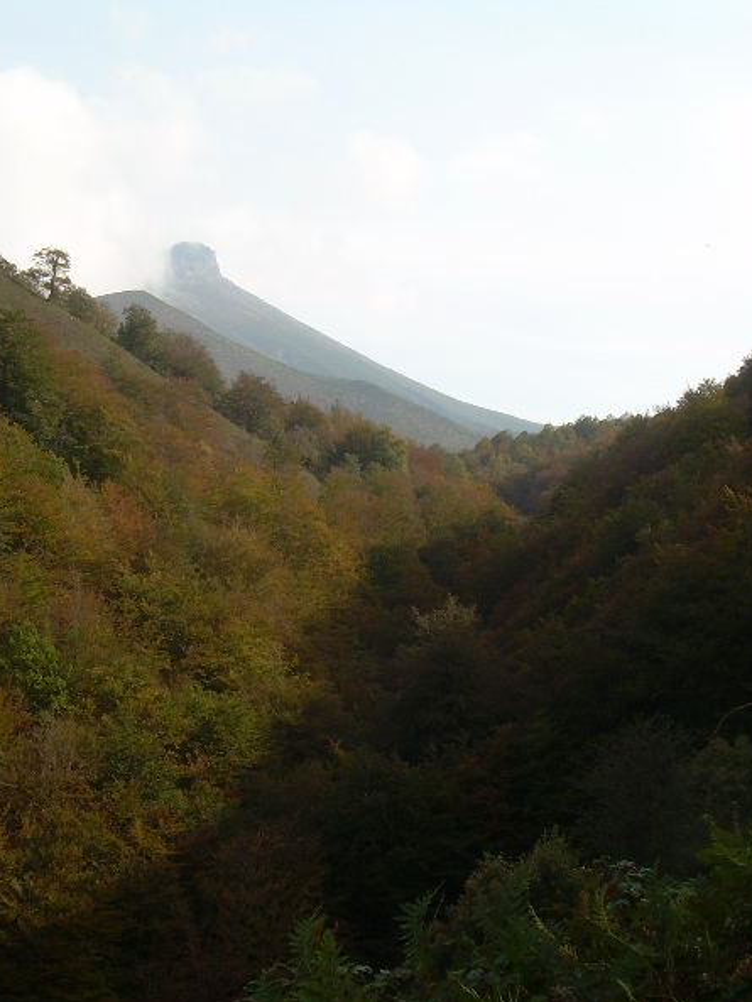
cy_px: 502
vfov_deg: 29.0
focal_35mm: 67
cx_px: 388
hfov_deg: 21.9
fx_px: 1940
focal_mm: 8.3
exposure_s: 1/210
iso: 50
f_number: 5.1
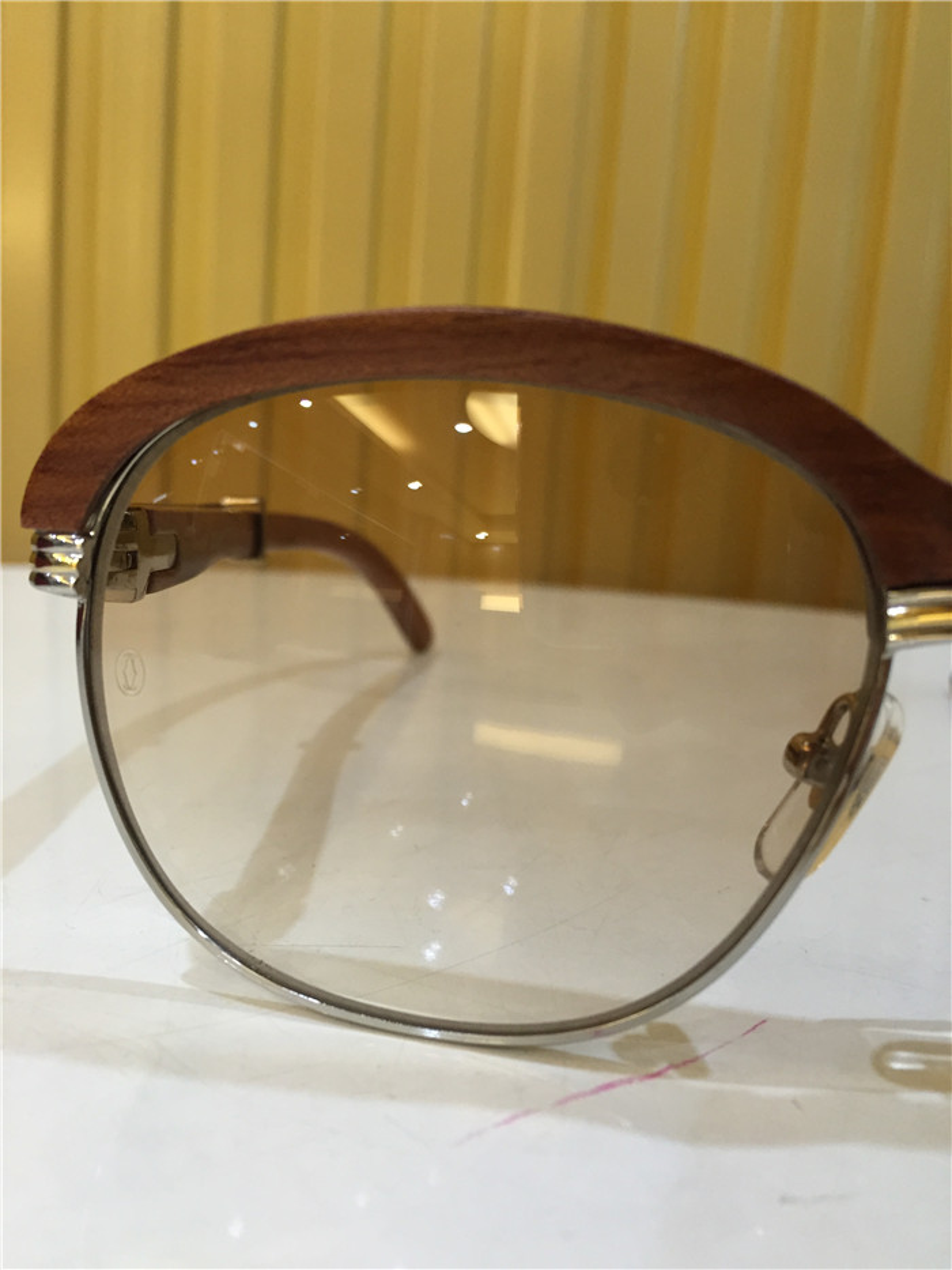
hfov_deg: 48.2
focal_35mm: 29
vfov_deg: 61.7
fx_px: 1063
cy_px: 635
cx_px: 476
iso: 160
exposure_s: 1/33
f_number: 2.2
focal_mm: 4.15
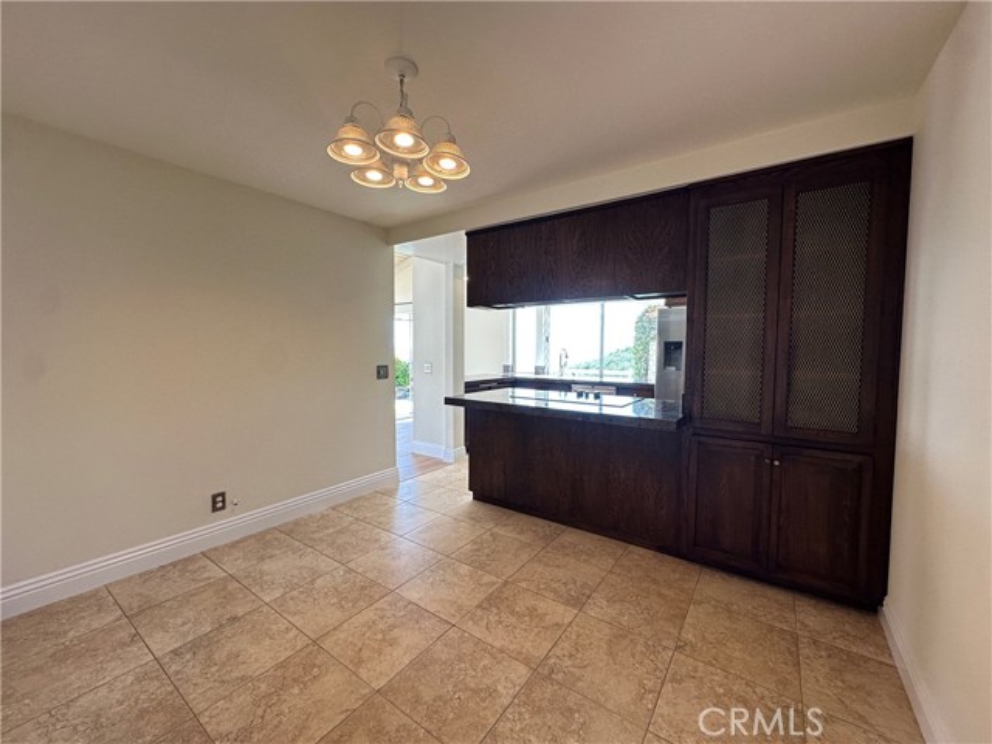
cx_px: 496
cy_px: 372
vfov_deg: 85.7
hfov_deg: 102.1
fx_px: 401
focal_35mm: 14
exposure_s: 1/120
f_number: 2.2
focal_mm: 2.22
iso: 160
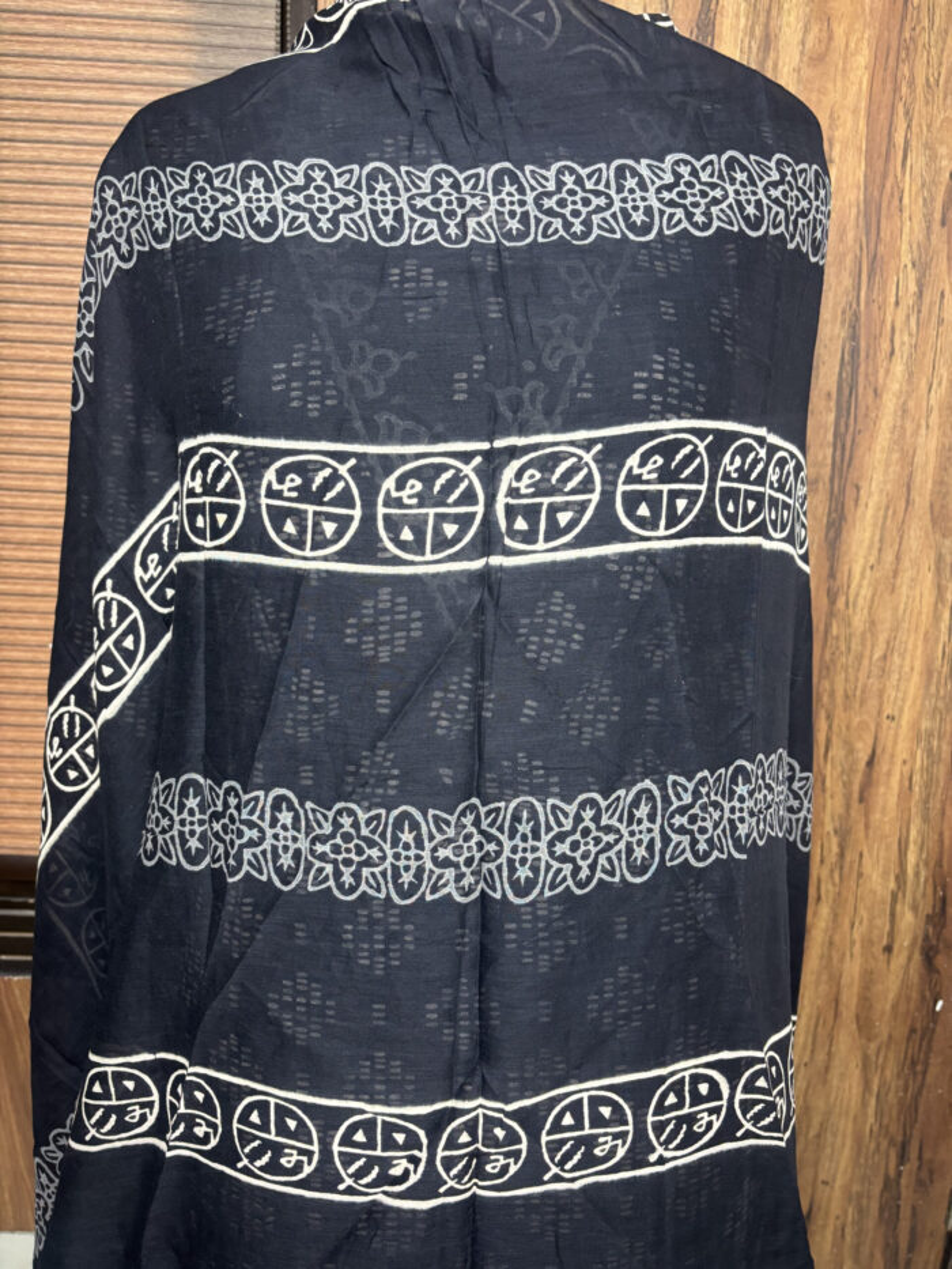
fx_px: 953
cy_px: 634
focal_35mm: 26
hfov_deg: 53.1
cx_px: 476
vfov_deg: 67.3
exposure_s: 1/50
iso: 250
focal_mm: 5.96
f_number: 1.6
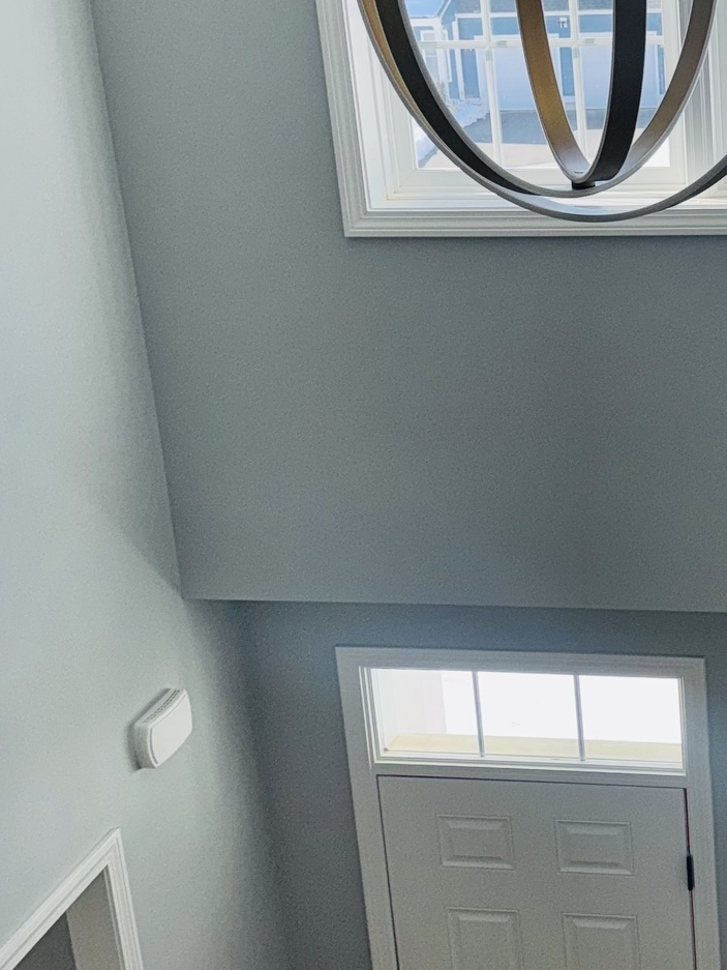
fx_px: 1652
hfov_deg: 23.8
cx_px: 710
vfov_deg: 32.7
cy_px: 433
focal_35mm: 59
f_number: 1.78
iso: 50
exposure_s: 1/1311
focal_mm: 6.76
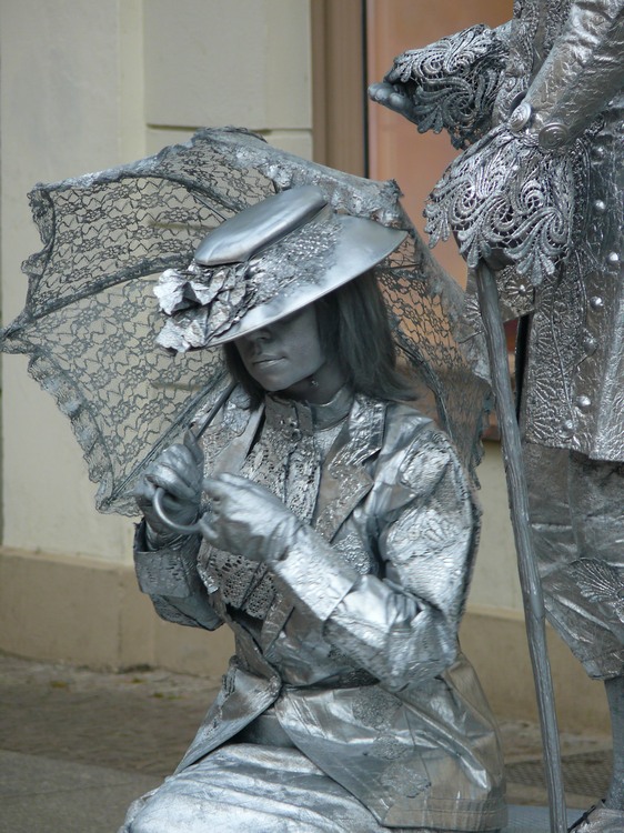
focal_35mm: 310
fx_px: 7455
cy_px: 416
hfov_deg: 4.8
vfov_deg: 6.4
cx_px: 312
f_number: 3.6
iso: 100
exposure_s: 1/125
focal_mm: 65.5
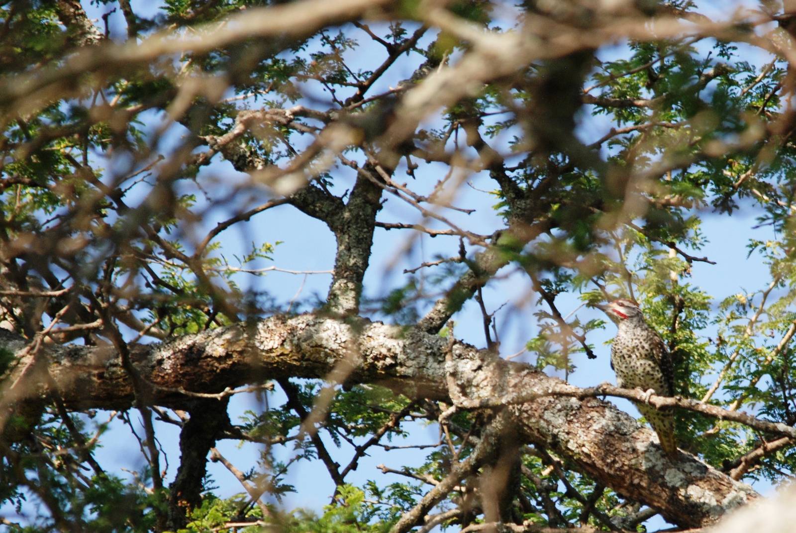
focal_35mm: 750
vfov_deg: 1.8
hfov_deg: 2.7
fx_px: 16603
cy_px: 266
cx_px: 398
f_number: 6.3
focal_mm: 500
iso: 400
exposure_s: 1/500
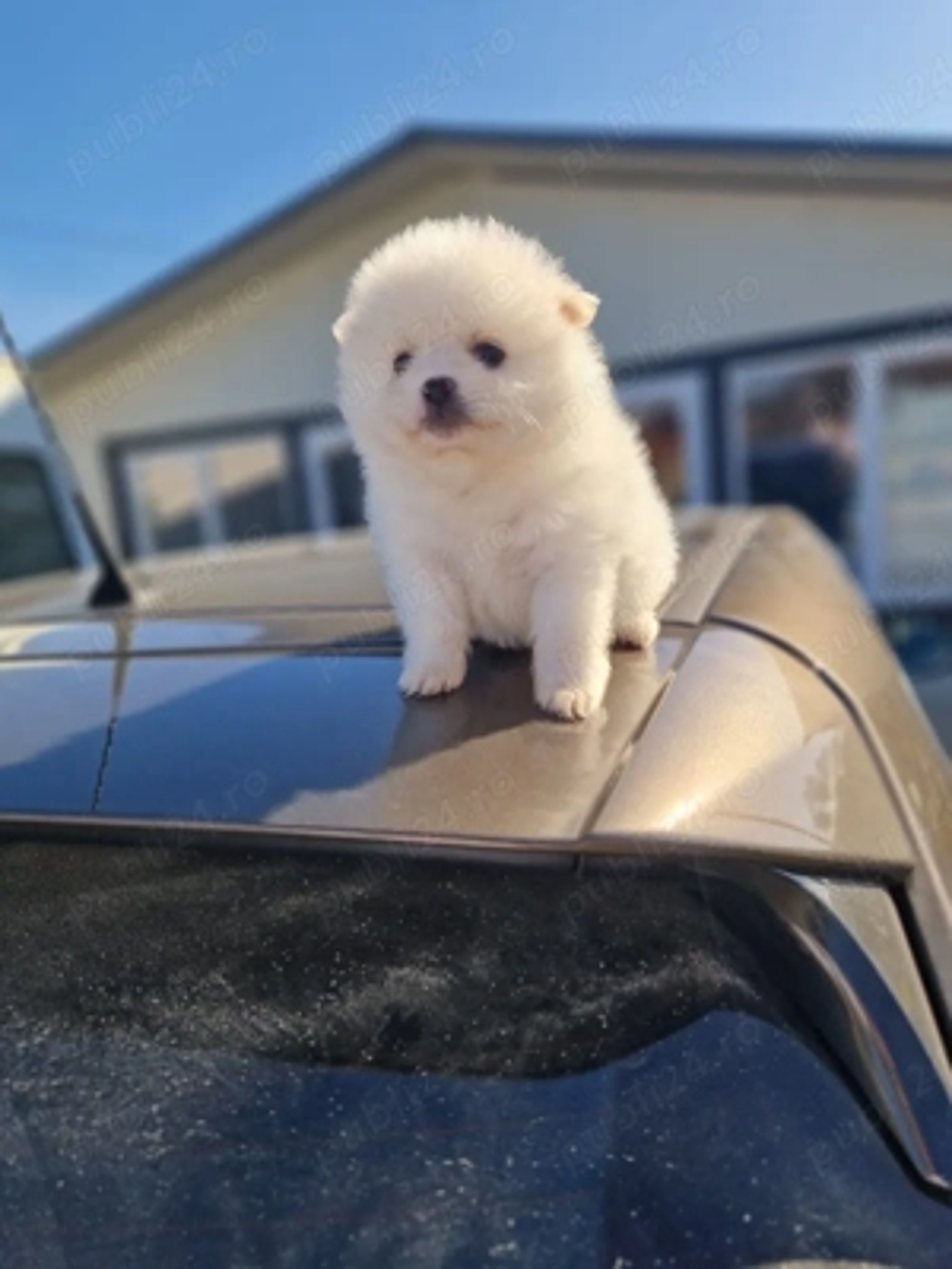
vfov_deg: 73.9
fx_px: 843
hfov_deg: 58.9
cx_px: 476
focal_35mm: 23
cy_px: 634
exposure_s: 1/1429
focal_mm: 5.4
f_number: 1.8
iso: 50
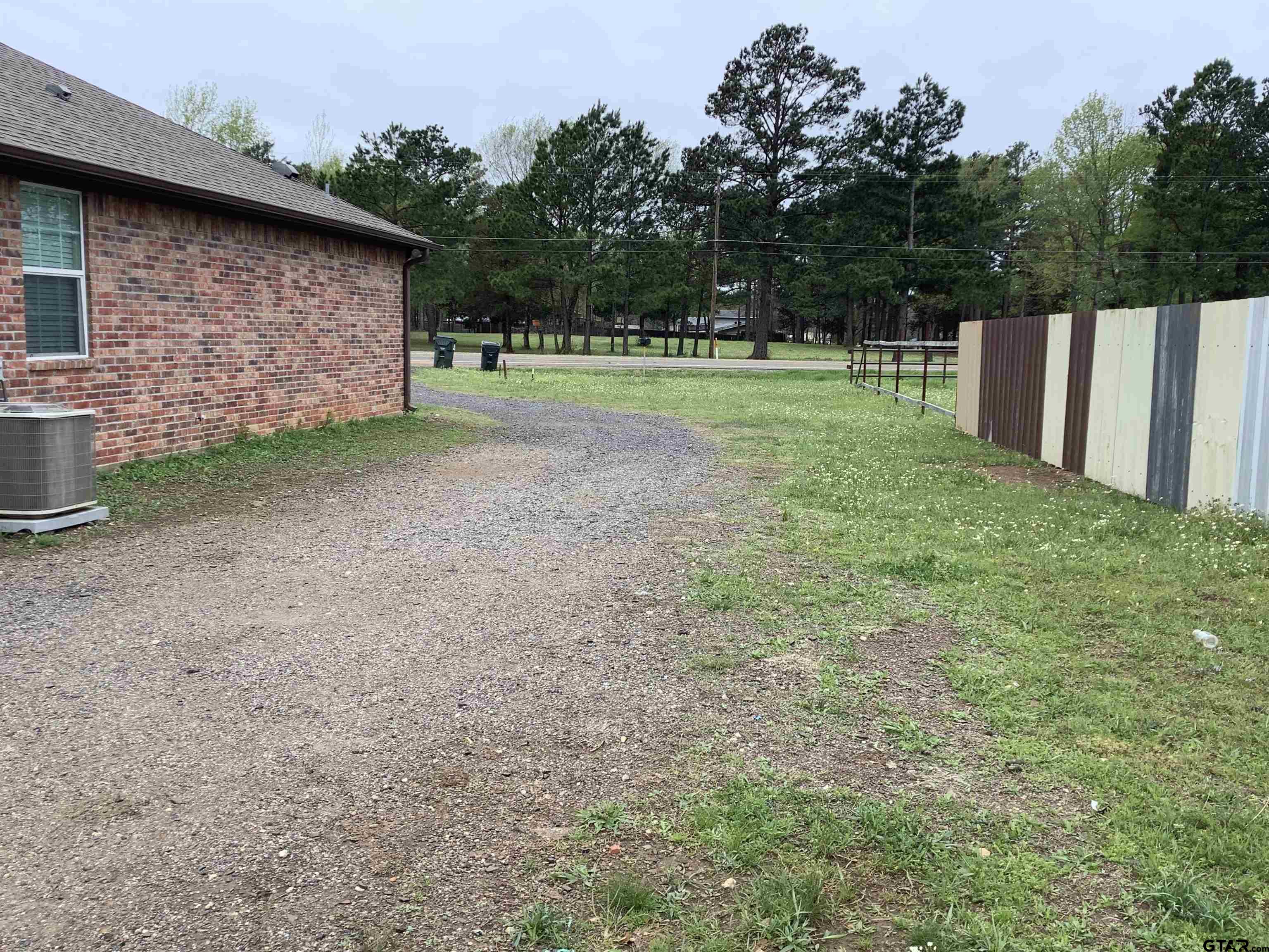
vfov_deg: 45.4
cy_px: 476
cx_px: 634
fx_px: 1136
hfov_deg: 58.4
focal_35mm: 31
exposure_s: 1/233
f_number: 2.4
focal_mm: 3.3
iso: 25
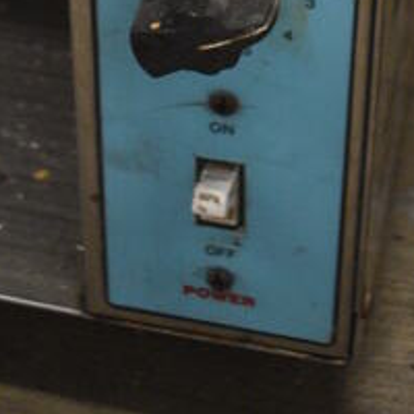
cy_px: -459
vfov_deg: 13.7
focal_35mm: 105
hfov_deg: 16.6
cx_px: 228
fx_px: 1421
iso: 2200
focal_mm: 18
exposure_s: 1/125
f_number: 3.5
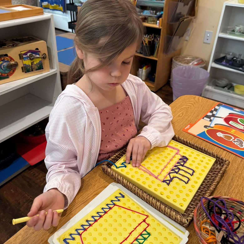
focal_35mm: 29
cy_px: 120
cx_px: 123
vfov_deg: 55.6
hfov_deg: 55.6
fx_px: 231
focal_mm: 6.76
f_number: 1.78
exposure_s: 1/60
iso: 320
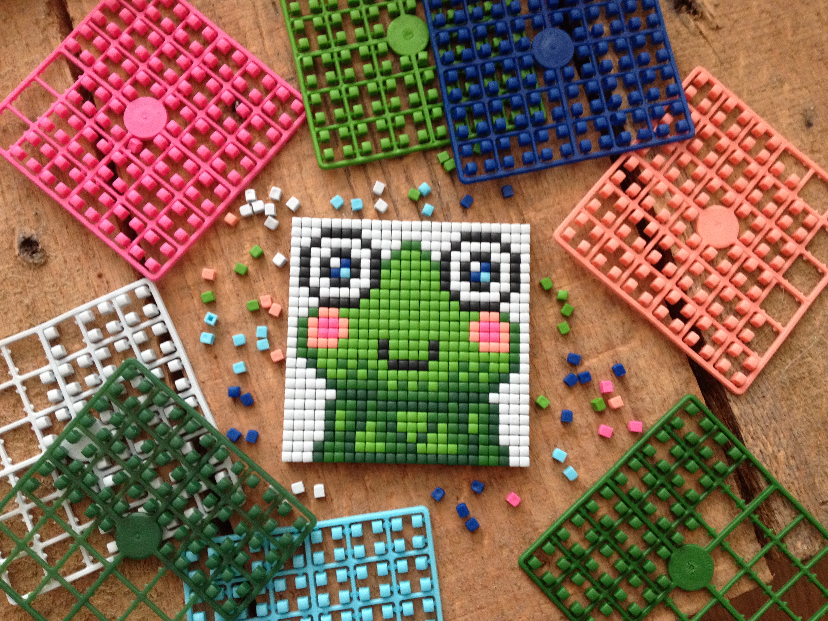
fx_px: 837
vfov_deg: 40.7
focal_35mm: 35
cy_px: 310
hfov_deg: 52.6
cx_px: 414
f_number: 2.4
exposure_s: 1/20
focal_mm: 4.28
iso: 250
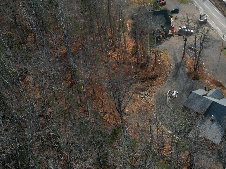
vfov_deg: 31.3
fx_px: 300
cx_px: 205
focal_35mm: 46
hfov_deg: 38.3
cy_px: 112
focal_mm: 8.38
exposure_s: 1/320
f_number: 2.8
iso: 100
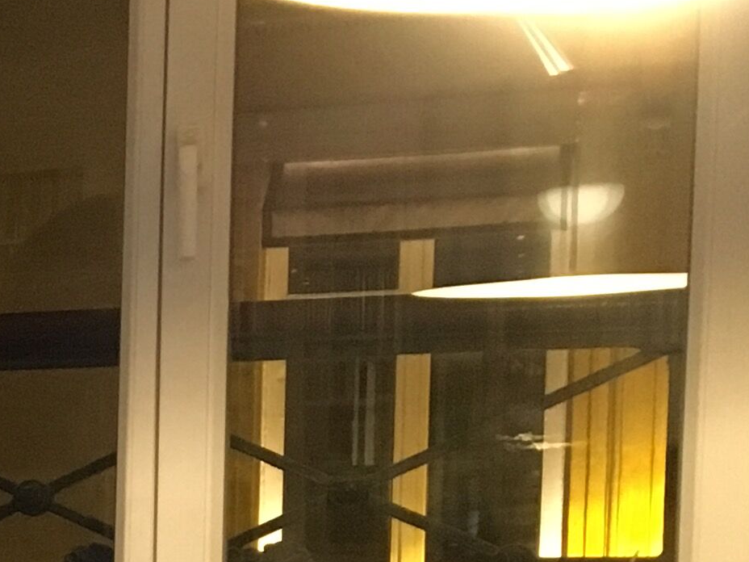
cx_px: -782
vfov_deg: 11.3
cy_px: 821
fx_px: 2726
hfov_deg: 13.3
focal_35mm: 126
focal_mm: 4.15
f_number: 2.2
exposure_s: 1/17
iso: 200
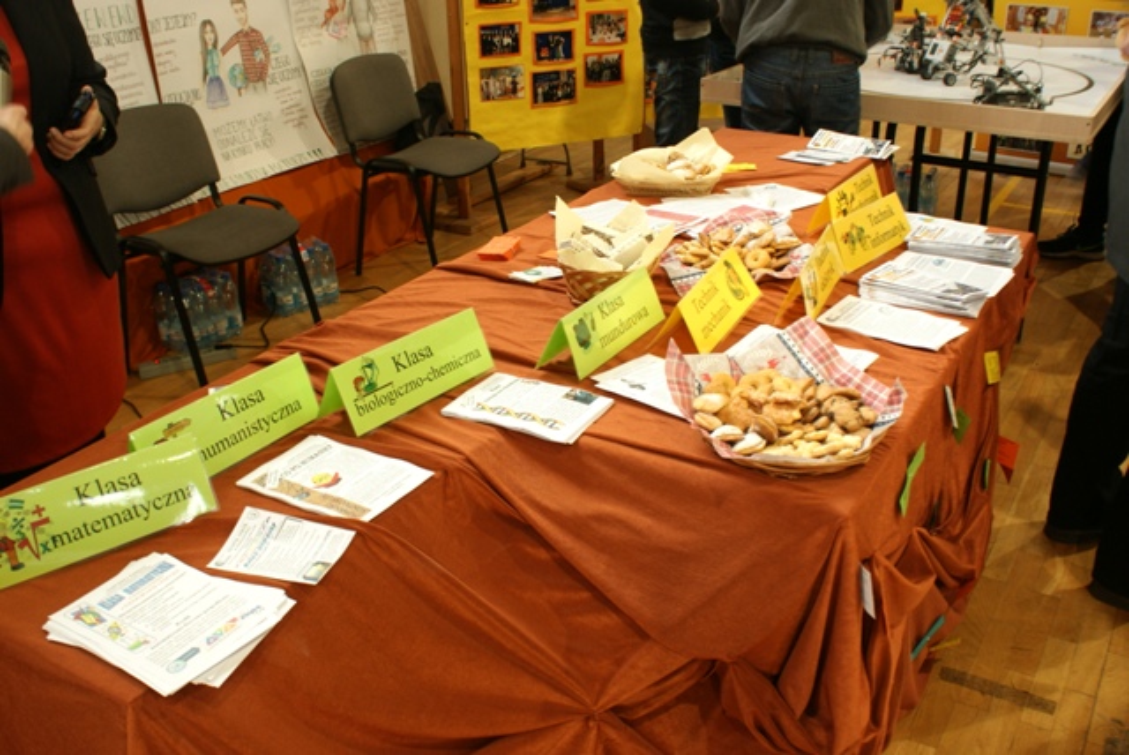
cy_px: 378
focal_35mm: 33
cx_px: 564
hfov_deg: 57.2
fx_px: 1036
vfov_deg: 40.0
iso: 400
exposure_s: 1/10
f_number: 5.6
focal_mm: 22
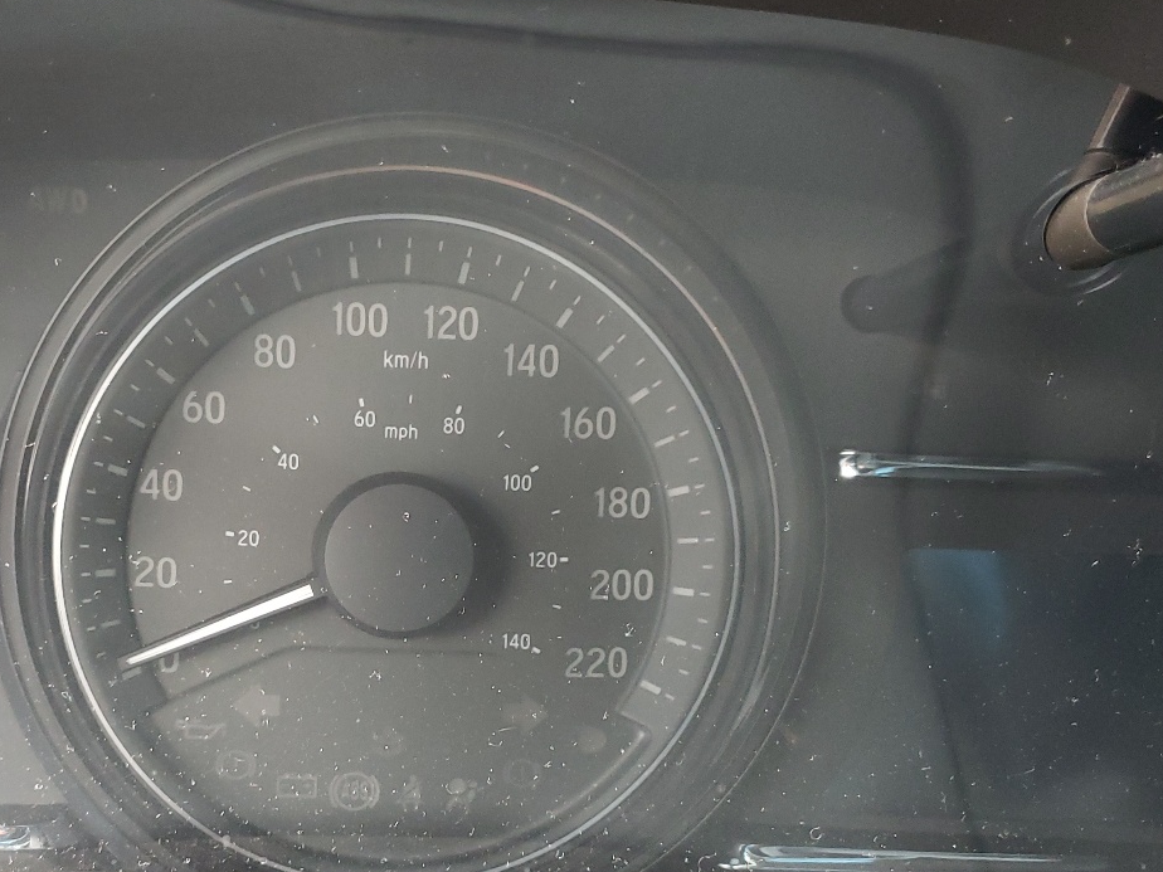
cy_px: 598
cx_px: 376
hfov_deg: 41.5
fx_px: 1512
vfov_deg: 31.9
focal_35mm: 45
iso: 251
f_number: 1.5
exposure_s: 1/33
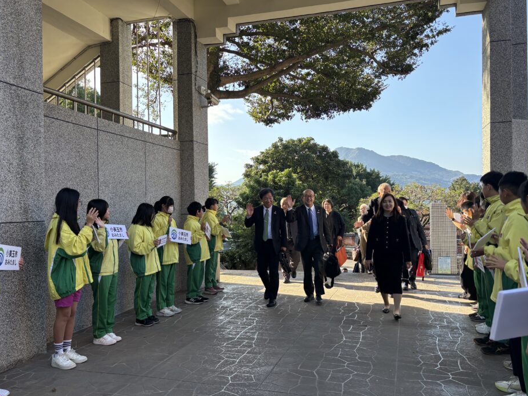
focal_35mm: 29
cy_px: 207
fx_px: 442
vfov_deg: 48.2
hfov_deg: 61.6
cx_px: 274
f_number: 1.6
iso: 50
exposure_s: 1/865
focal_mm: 5.96
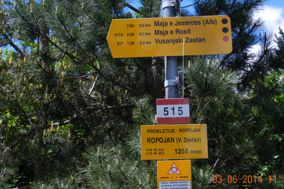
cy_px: 83
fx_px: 639
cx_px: 150
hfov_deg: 25.1
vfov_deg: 16.8
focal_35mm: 81
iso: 160
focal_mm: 12.1
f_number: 4.7
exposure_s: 1/640
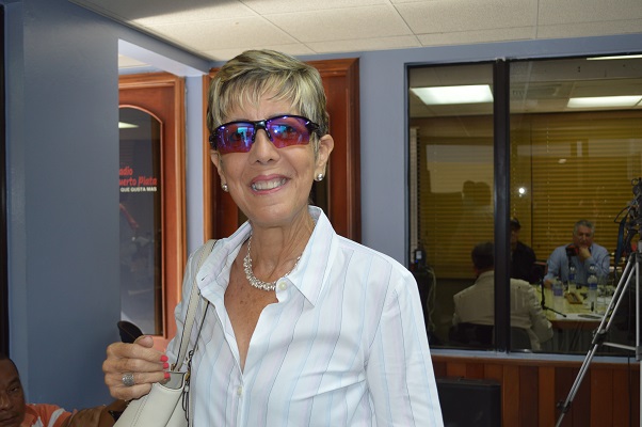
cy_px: 214
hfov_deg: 49.6
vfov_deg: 34.1
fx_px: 695
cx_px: 321
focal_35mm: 39
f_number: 4.2
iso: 400
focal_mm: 26
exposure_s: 1/60
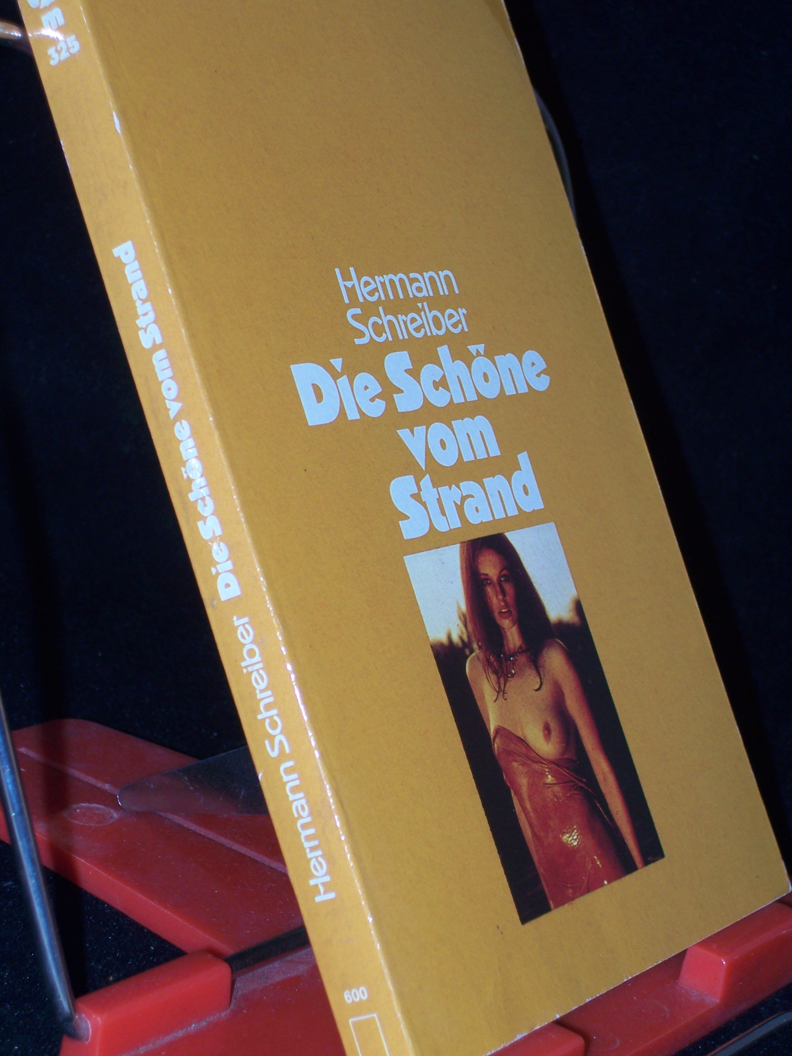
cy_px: 528
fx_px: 2502
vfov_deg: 23.8
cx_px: 396
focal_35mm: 82
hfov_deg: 18.0
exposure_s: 1/80
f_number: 4
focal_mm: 13.6
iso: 80
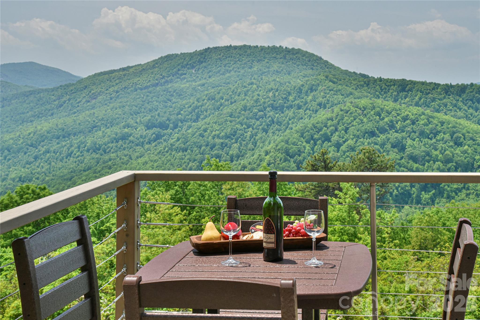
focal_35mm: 55
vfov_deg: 24.6
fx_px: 733
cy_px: 160
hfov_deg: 36.2
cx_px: 240
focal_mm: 55
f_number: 11
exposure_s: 1/500
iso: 1600
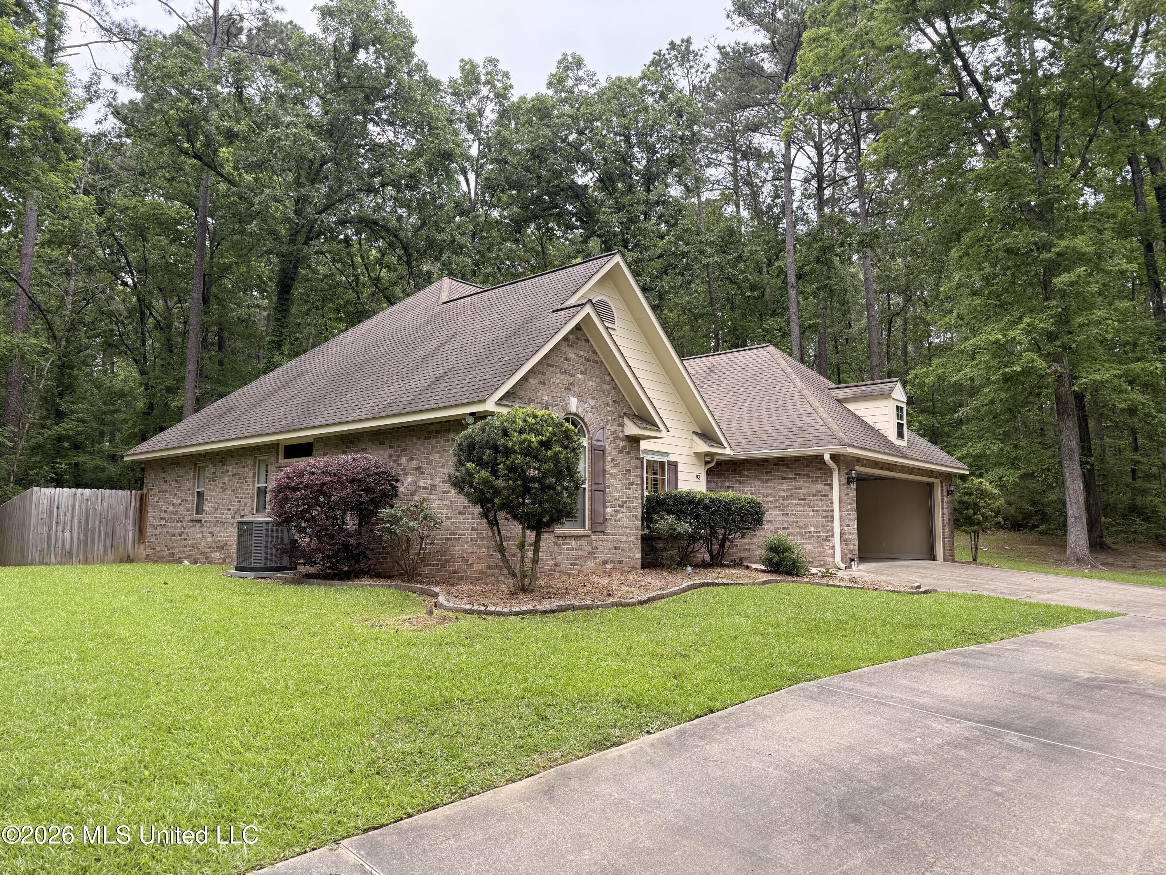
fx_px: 808
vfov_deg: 56.8
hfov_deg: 71.6
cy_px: 438
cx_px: 583
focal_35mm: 24
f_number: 1.78
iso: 100
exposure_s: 1/1091
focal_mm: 6.76
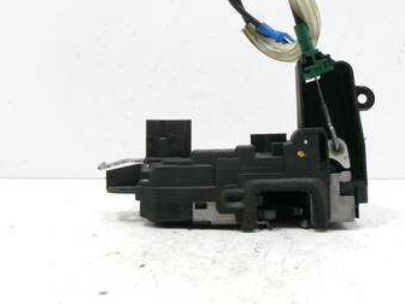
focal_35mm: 40
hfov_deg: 46.8
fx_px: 468
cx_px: 219
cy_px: 97
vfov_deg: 35.5
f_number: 3.9
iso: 297
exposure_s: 1/34
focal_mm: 5.1
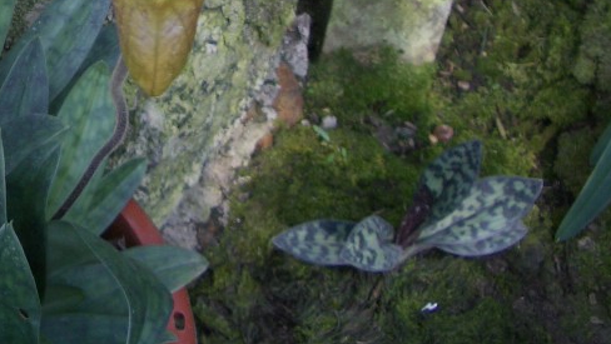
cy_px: -54
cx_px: 113
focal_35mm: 80
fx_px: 1297
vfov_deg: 14.7
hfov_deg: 26.0
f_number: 2.6
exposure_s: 1/80
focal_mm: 5.8
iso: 50
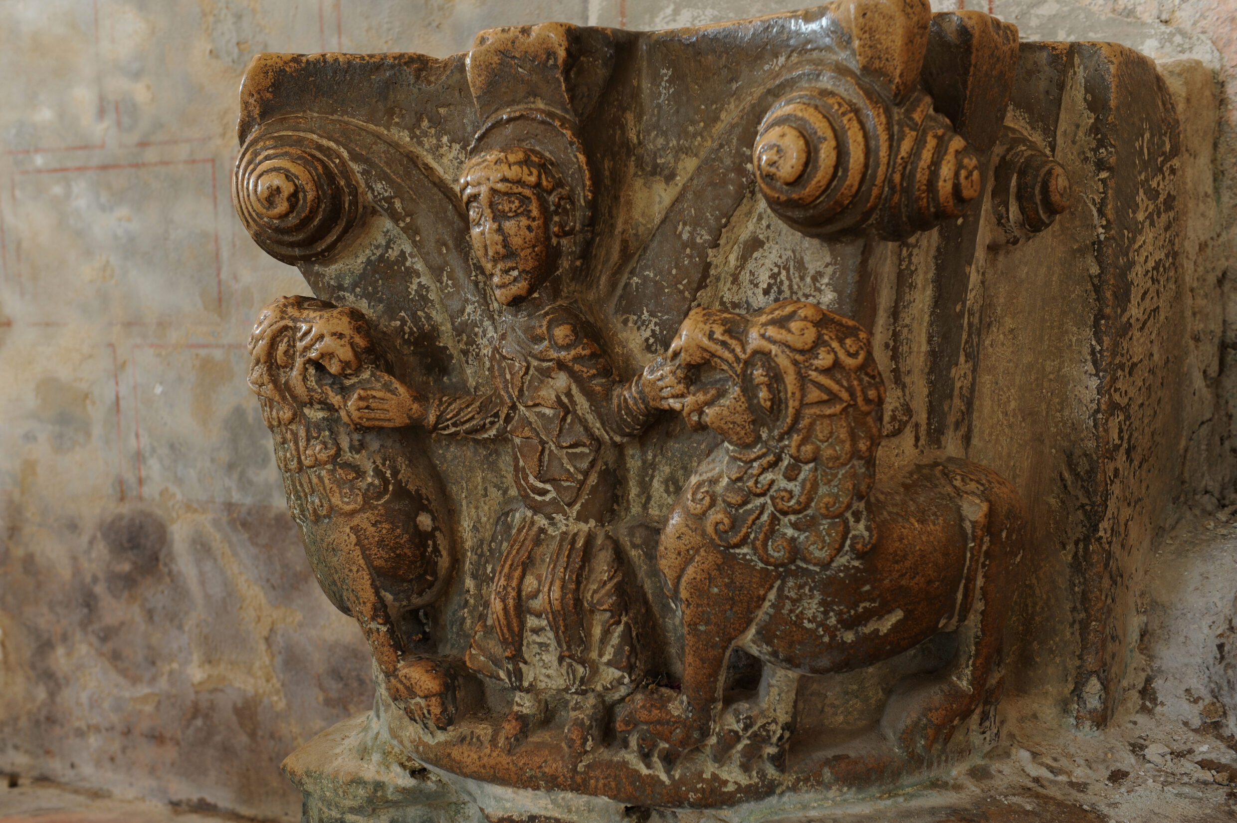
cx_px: 618
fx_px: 1786
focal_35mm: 52
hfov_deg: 38.2
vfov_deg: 26.0
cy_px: 412
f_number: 6.3
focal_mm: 52
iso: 200
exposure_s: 6
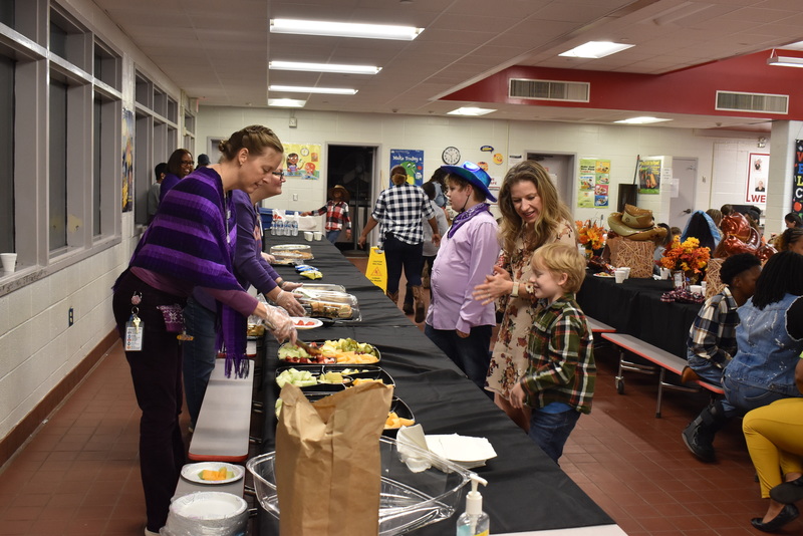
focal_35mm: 38
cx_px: 402
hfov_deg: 51.3
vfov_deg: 35.5
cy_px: 268
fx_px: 837
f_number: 7.1
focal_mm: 25
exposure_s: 1/40
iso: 1000
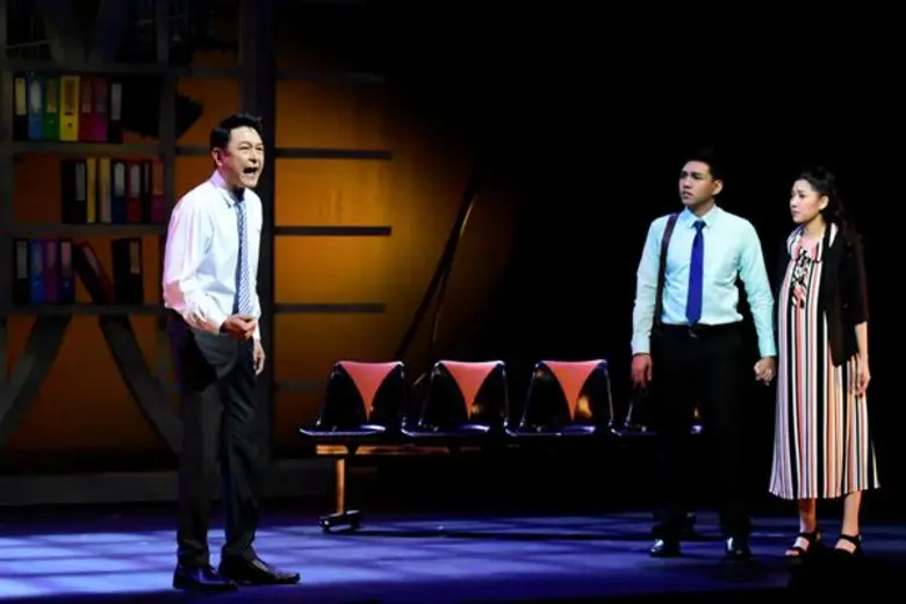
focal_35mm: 129
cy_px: 302
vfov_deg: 10.6
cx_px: 453
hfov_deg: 15.9
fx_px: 3246
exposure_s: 1/500
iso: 12800
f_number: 3.2
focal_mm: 86
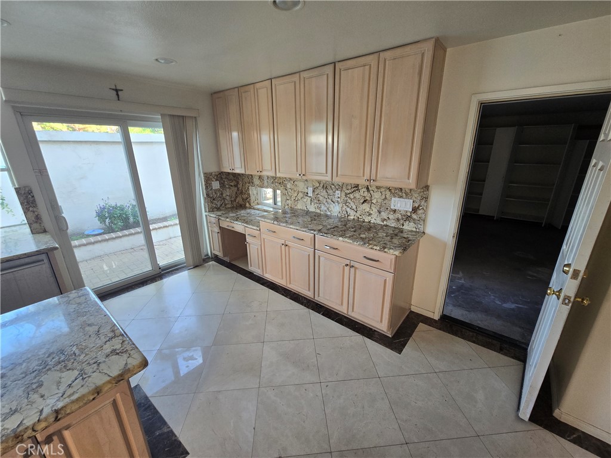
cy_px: 229
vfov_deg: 89.9
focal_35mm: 13
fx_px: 229
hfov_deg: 106.2
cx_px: 306
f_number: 2.2
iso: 100
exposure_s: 1/60
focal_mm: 2.2
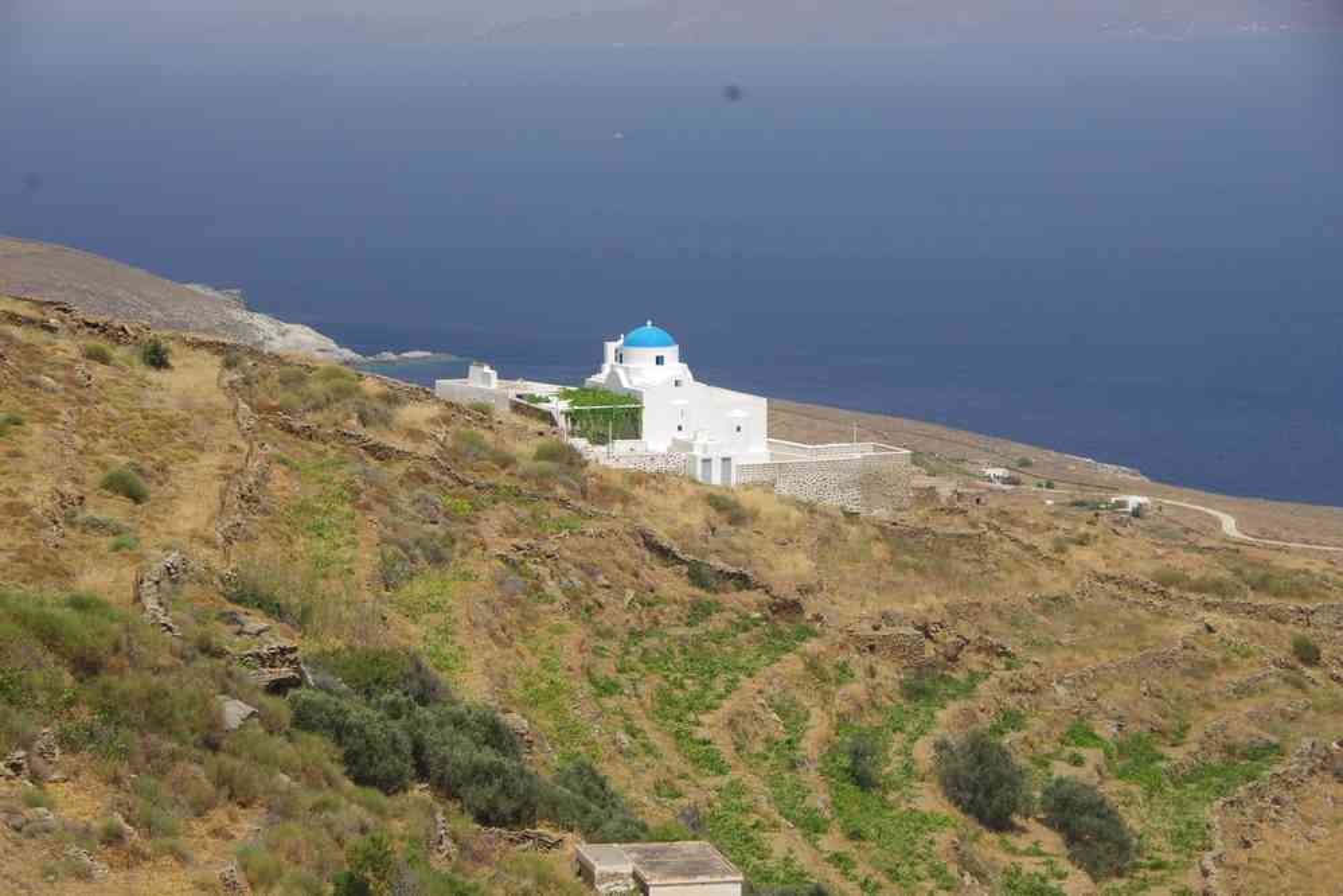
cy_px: 448
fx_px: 3637
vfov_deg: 14.0
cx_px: 672
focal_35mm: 98
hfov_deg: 20.9
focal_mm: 65
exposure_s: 1/125
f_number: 11
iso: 200
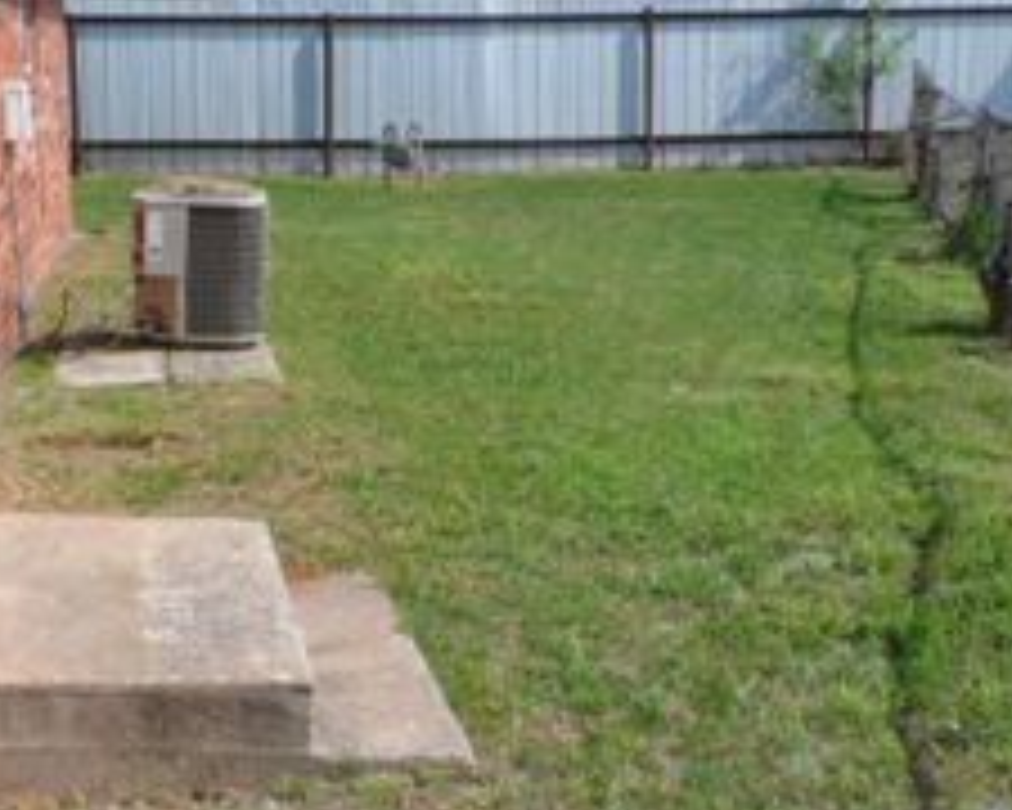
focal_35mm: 52
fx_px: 1557
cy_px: 326
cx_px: 351
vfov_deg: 29.1
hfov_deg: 35.7
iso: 80
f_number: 4.5
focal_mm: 4
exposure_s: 1/500
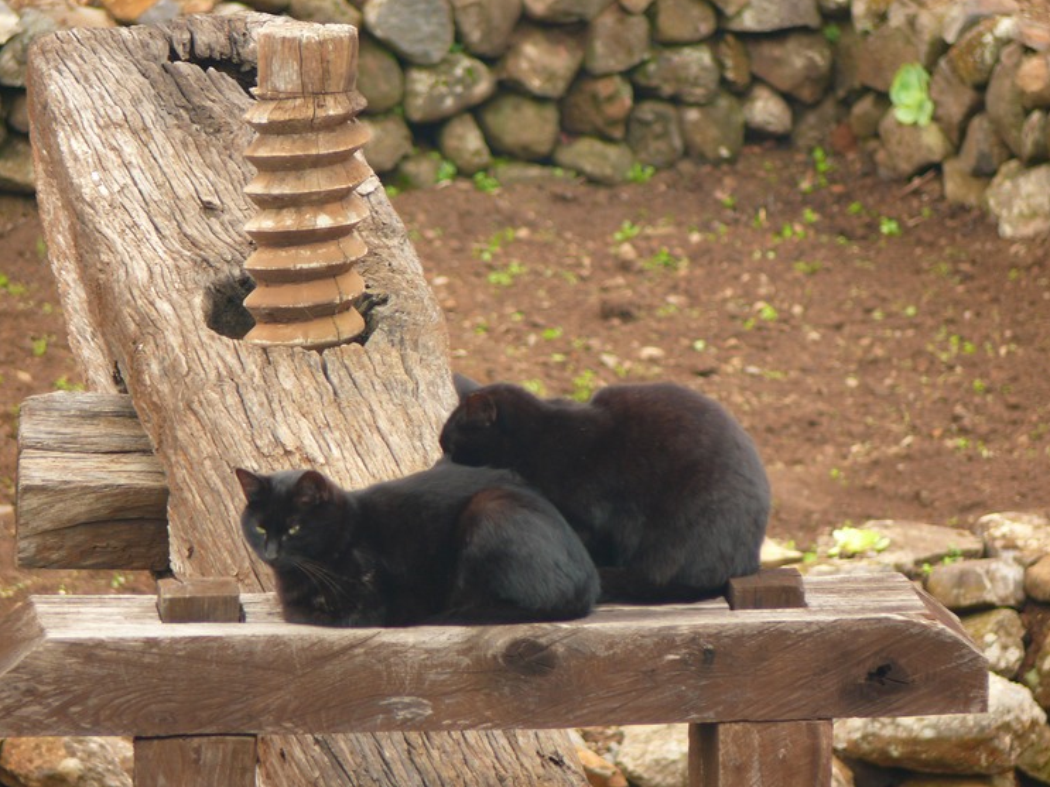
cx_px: 527
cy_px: 393
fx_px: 12859
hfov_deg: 4.7
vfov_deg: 3.5
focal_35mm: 424
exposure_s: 1/30
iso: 100
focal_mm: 88.8
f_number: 3.7
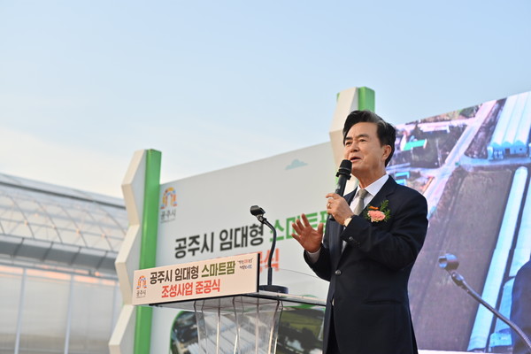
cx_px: 266
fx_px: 1032
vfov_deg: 19.5
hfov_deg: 28.8
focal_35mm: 70
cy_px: 177
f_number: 4
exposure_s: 1/200
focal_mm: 70
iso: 100
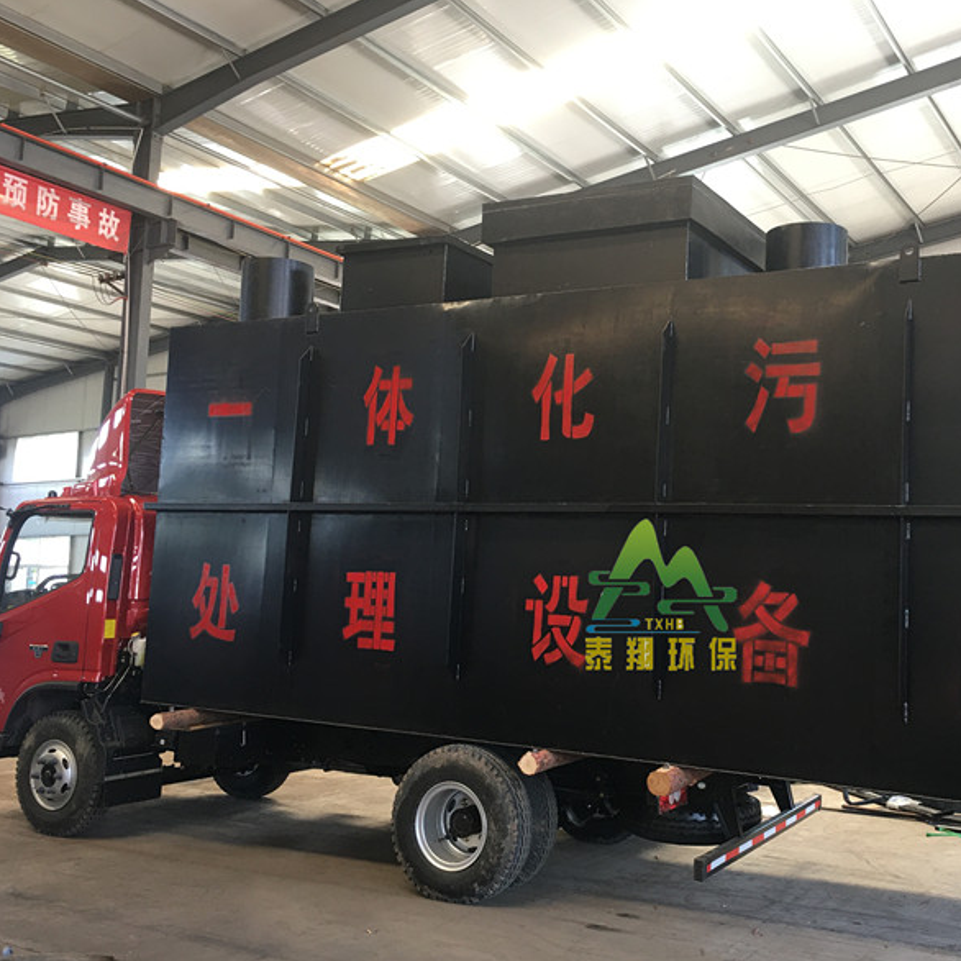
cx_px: 626
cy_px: 472
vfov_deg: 47.2
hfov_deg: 46.6
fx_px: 1099
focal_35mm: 35
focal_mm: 4.15
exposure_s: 1/17
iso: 32
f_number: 2.2
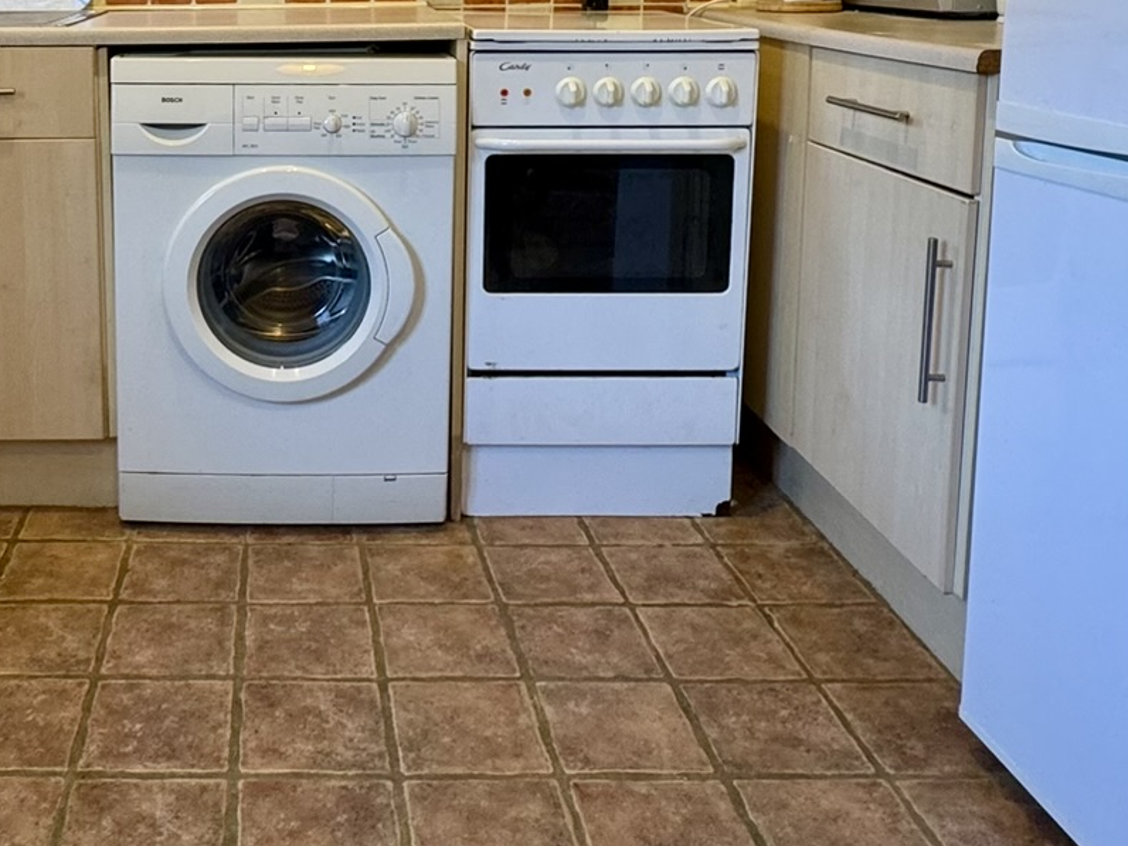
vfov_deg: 37.5
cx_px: 275
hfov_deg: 49.2
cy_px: 111
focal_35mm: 36
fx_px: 1173
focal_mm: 2.22
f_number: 2.2
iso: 160
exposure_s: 1/50
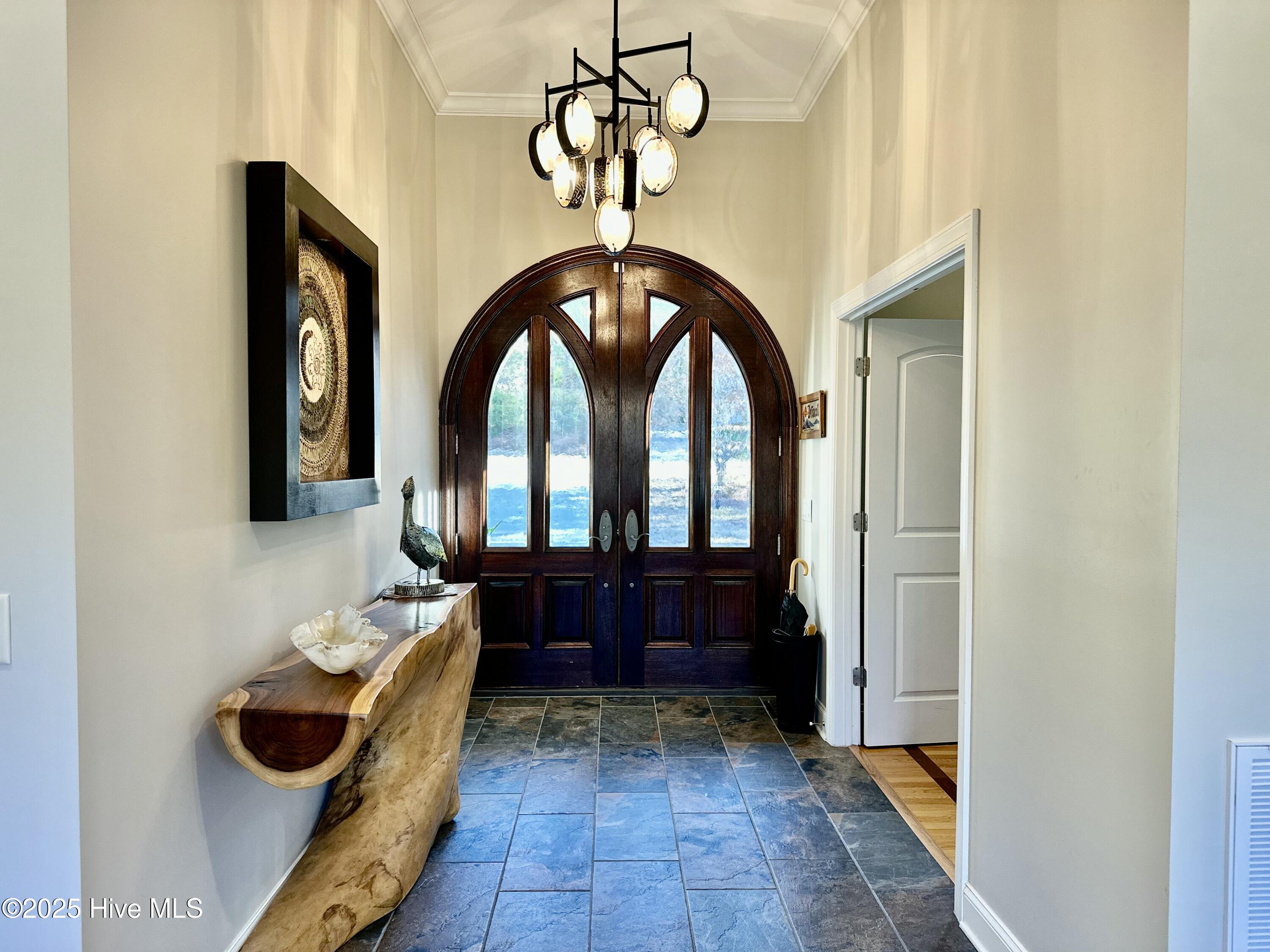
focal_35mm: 24
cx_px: 635
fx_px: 881
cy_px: 476
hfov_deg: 71.6
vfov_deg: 56.8
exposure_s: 1/120
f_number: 1.78
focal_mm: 6.86
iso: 200
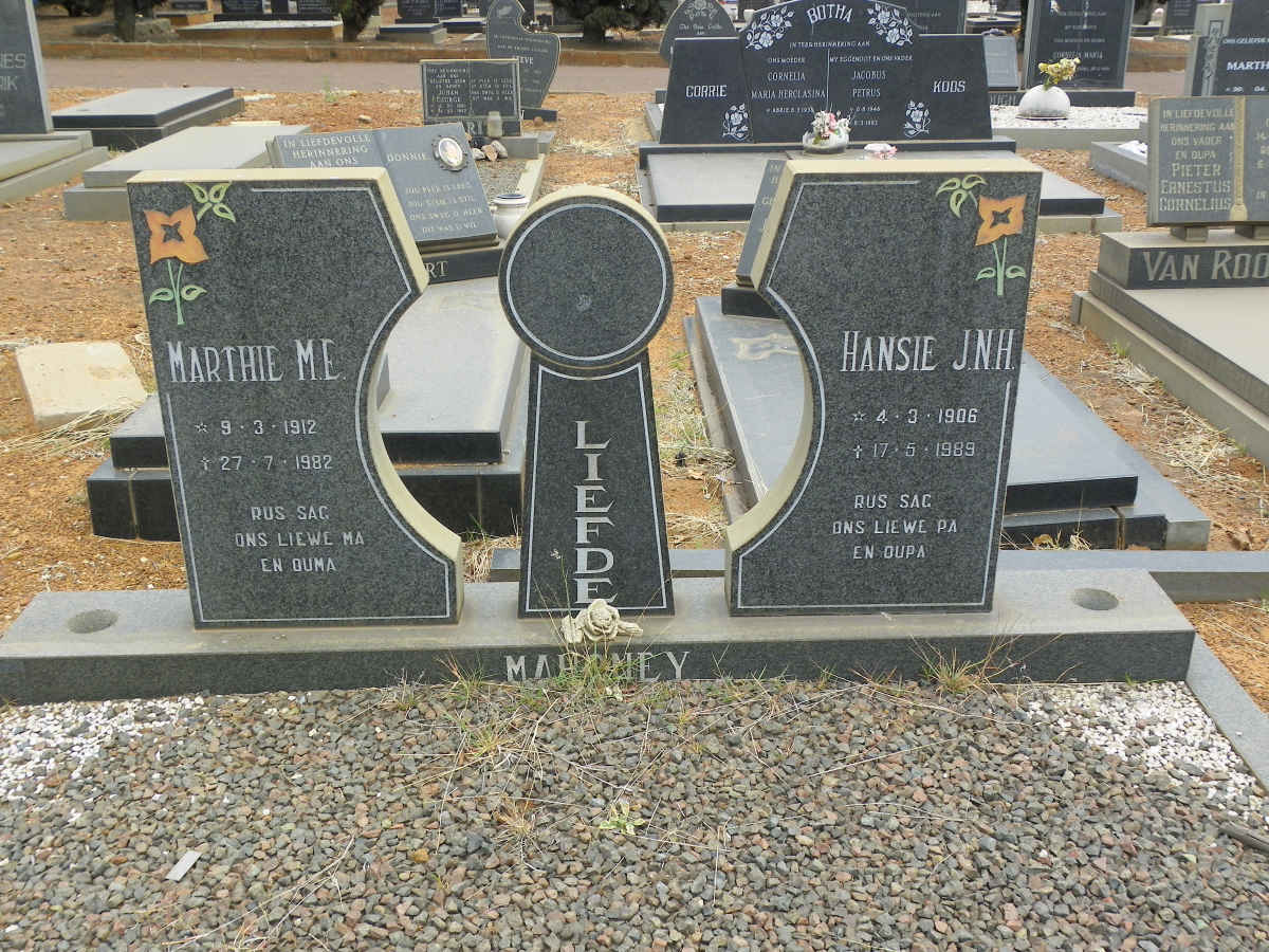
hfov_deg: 47.9
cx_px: 634
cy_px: 476
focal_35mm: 39
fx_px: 1430
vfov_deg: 36.8
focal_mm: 6.9
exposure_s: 1/250
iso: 64
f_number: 4
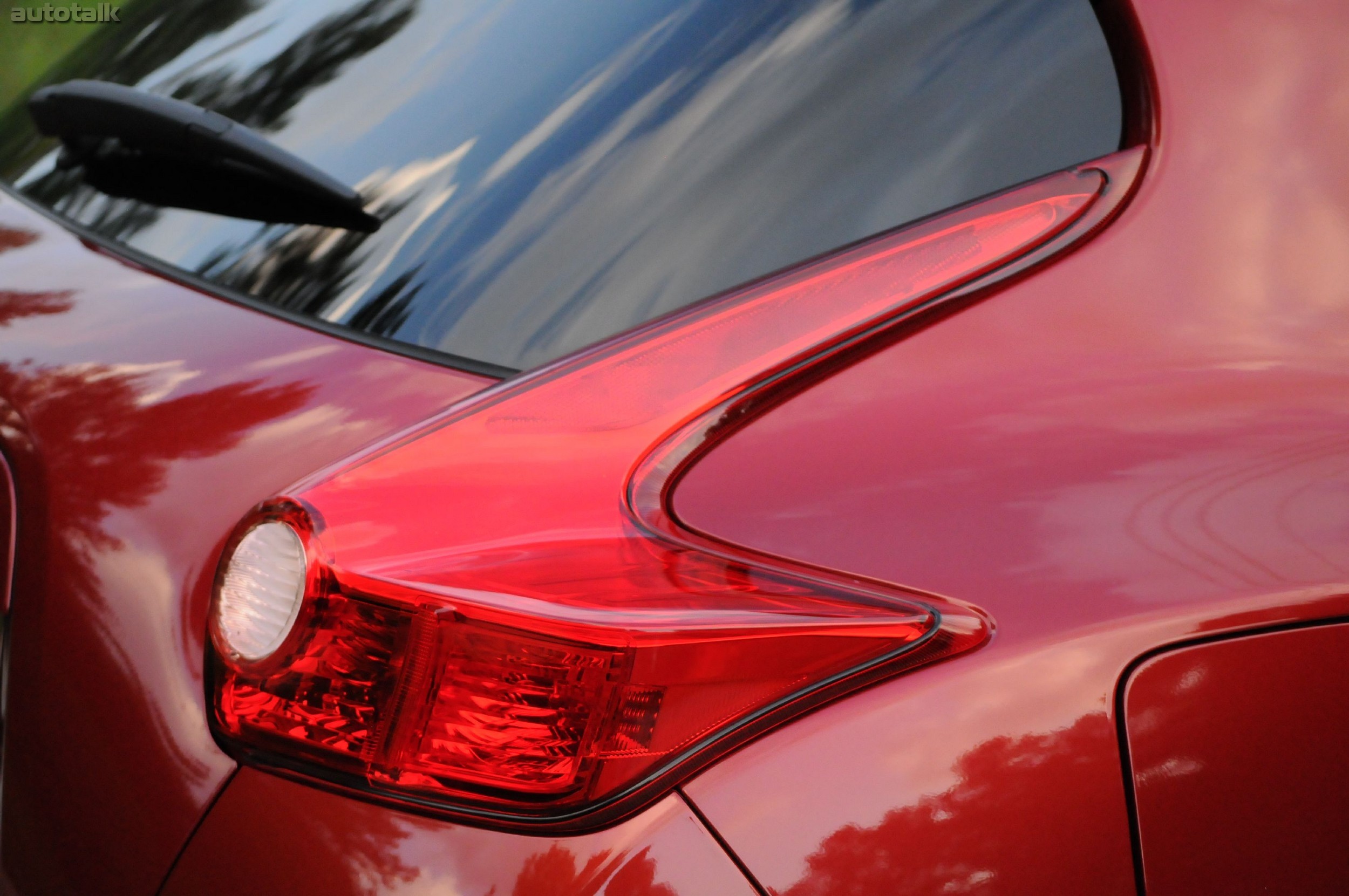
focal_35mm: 93
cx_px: 674
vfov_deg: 14.7
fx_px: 3481
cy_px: 448
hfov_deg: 21.9
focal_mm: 62
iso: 2000
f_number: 5.6
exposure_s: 1/640
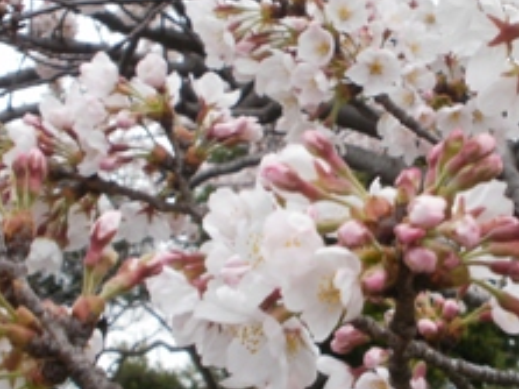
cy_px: 158
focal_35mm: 86
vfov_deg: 17.1
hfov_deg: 22.6
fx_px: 1289
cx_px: 385
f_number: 5.6
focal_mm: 6.3
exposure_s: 1/125
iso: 100
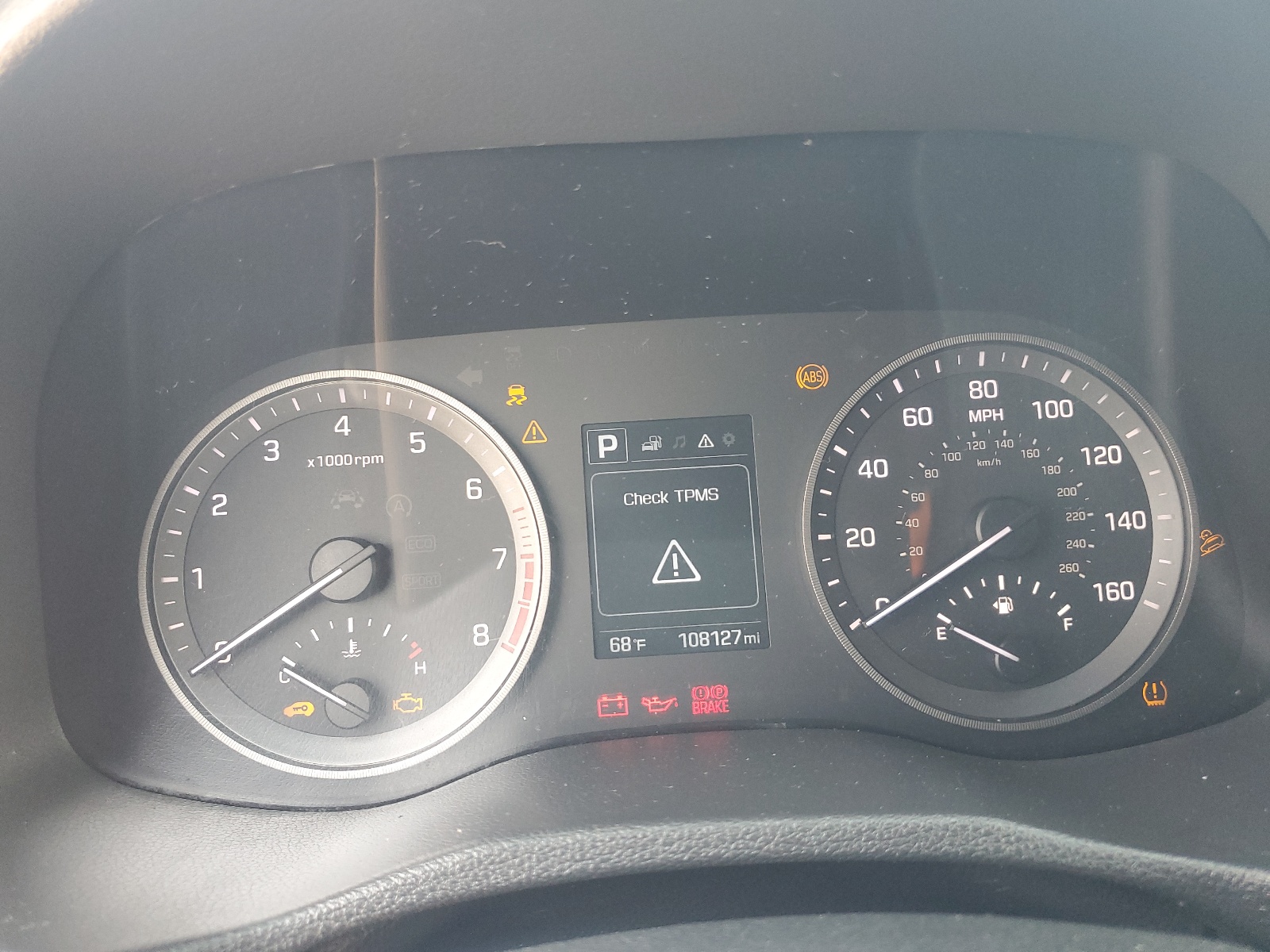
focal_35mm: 26
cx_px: 635
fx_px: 954
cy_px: 476
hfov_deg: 67.3
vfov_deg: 53.1
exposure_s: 1/60.2
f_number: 1.5
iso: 128
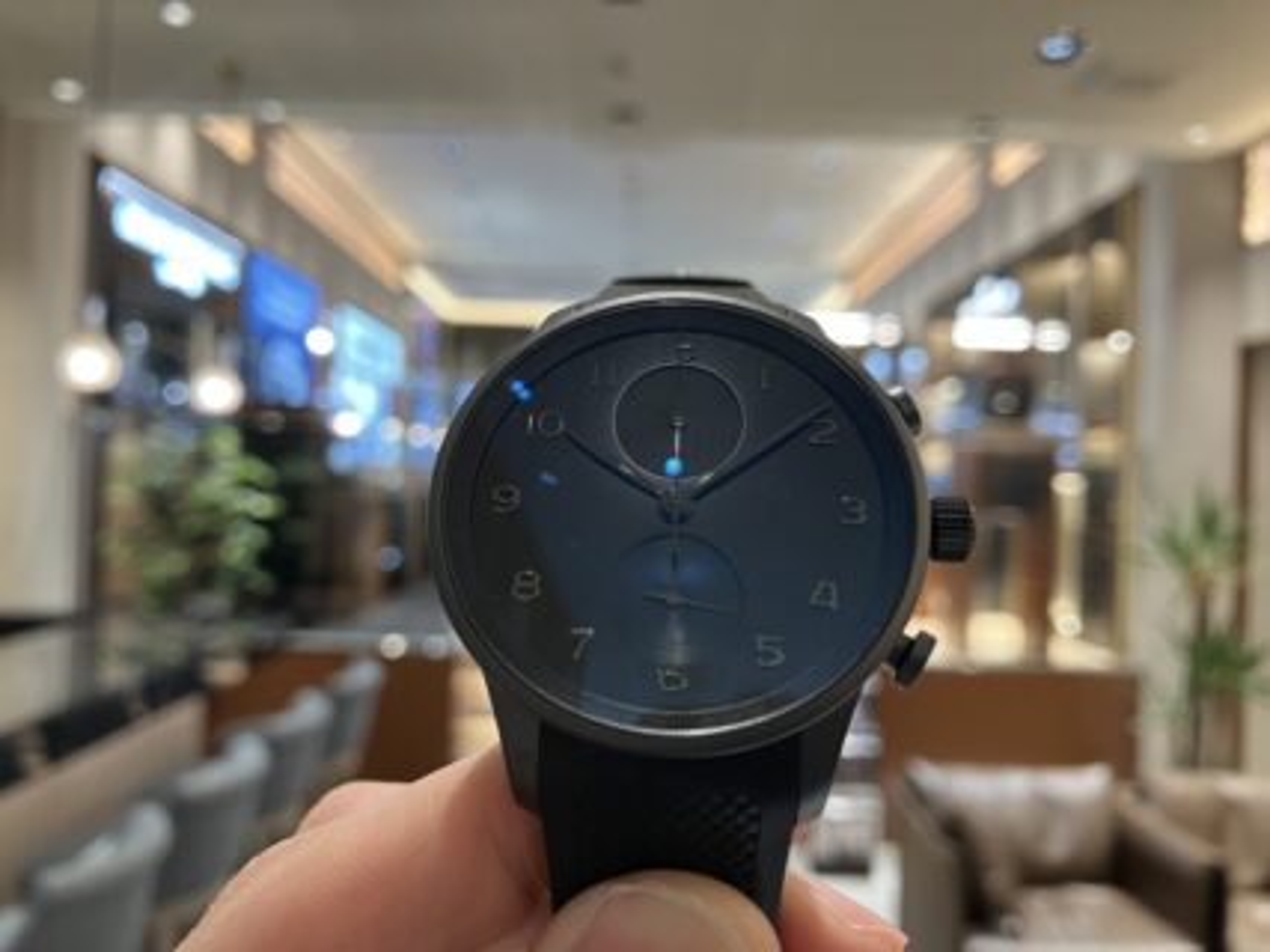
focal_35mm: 28
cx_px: 635
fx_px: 1027
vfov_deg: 49.7
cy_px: 476
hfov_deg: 63.5
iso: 64
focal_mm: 3.99
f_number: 1.8
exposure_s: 1/50
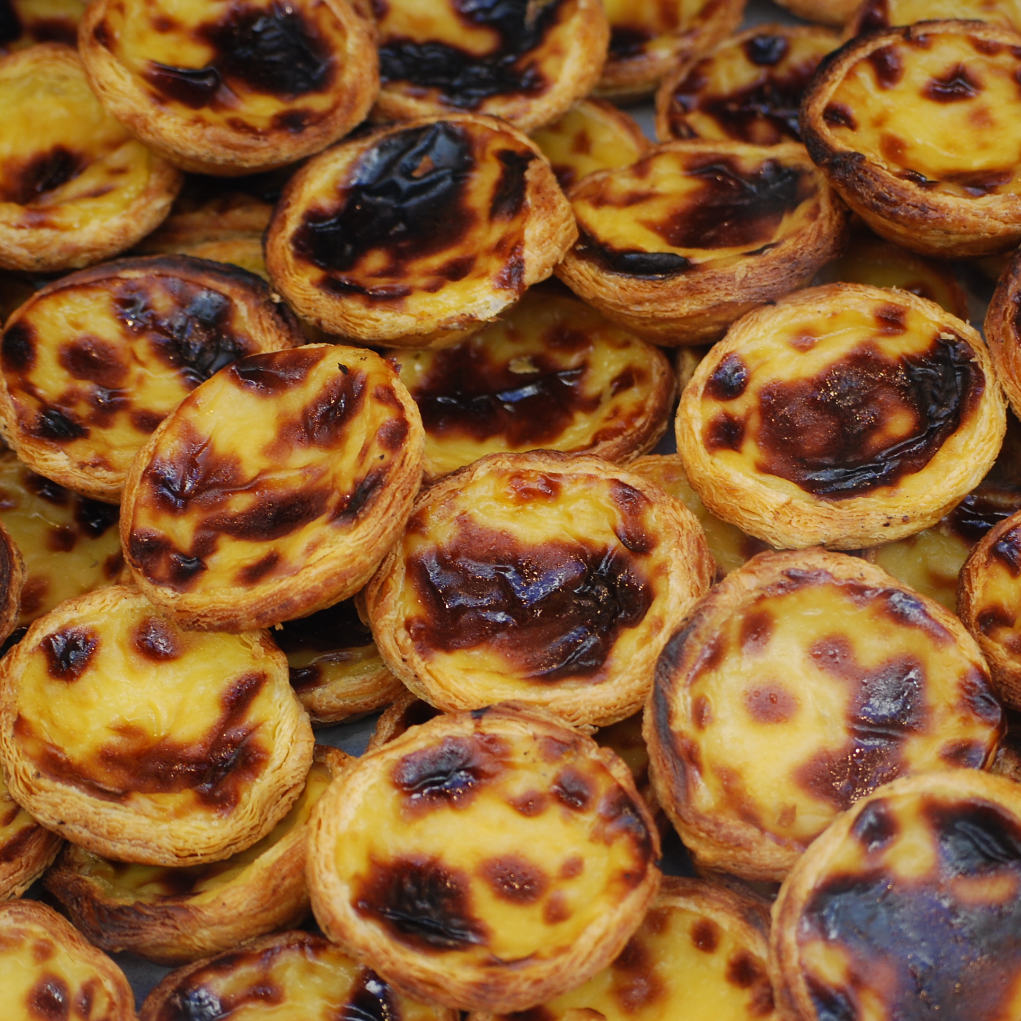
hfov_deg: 16.5
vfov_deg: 16.5
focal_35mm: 106
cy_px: 510
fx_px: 3525
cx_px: 621
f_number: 4.5
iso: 200
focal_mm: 55
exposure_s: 1/80
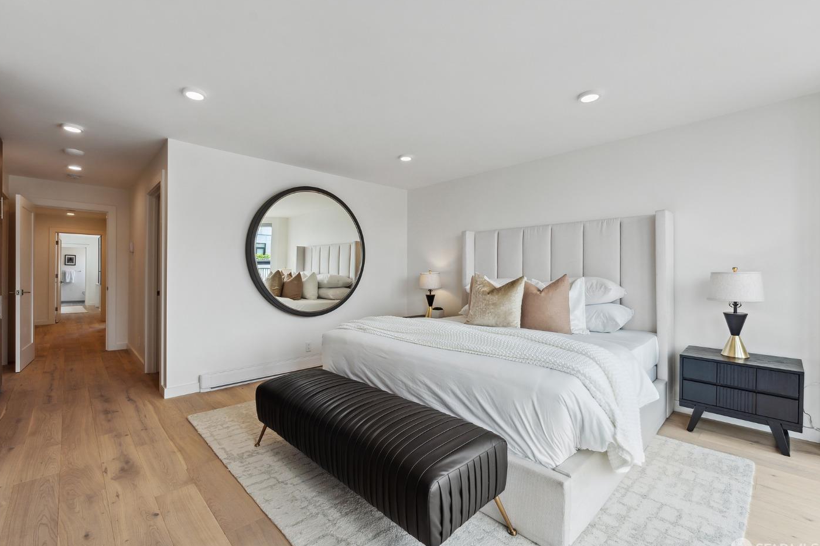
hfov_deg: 97.5
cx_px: 384
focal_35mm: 16
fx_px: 359
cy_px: 270
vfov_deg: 74.6
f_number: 8
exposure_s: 1/25
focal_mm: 14.7
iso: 100
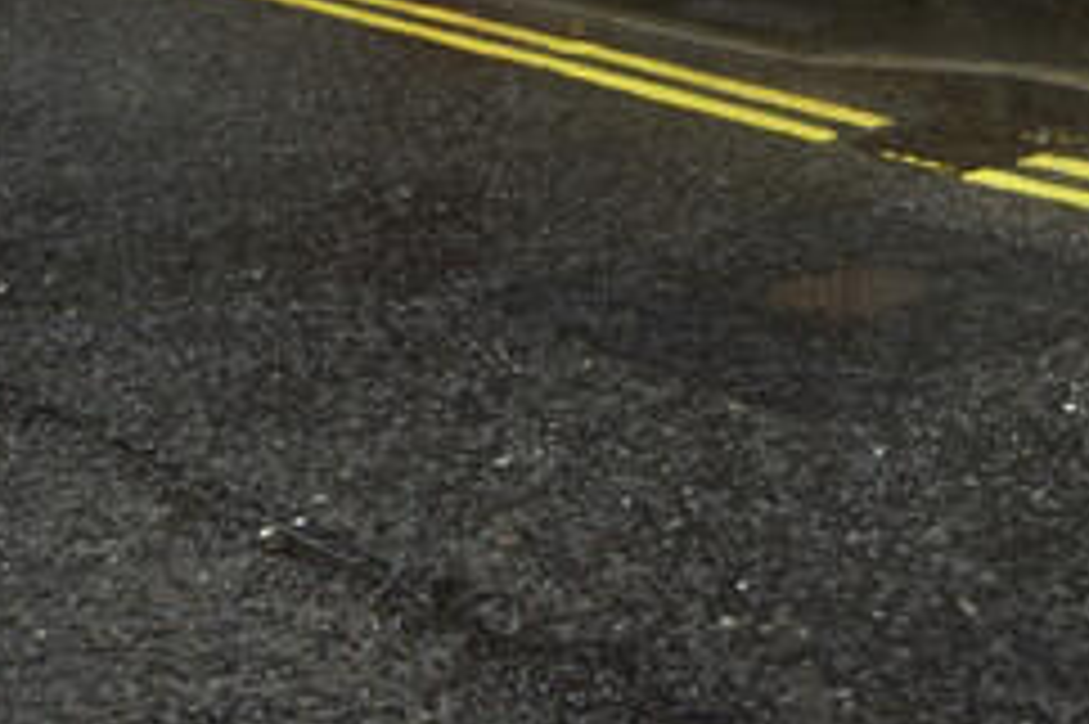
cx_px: 1125
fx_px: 2690
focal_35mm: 89
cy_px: -677
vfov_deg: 13.4
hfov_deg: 21.9
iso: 800
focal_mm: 14
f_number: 4.8
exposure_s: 1/80
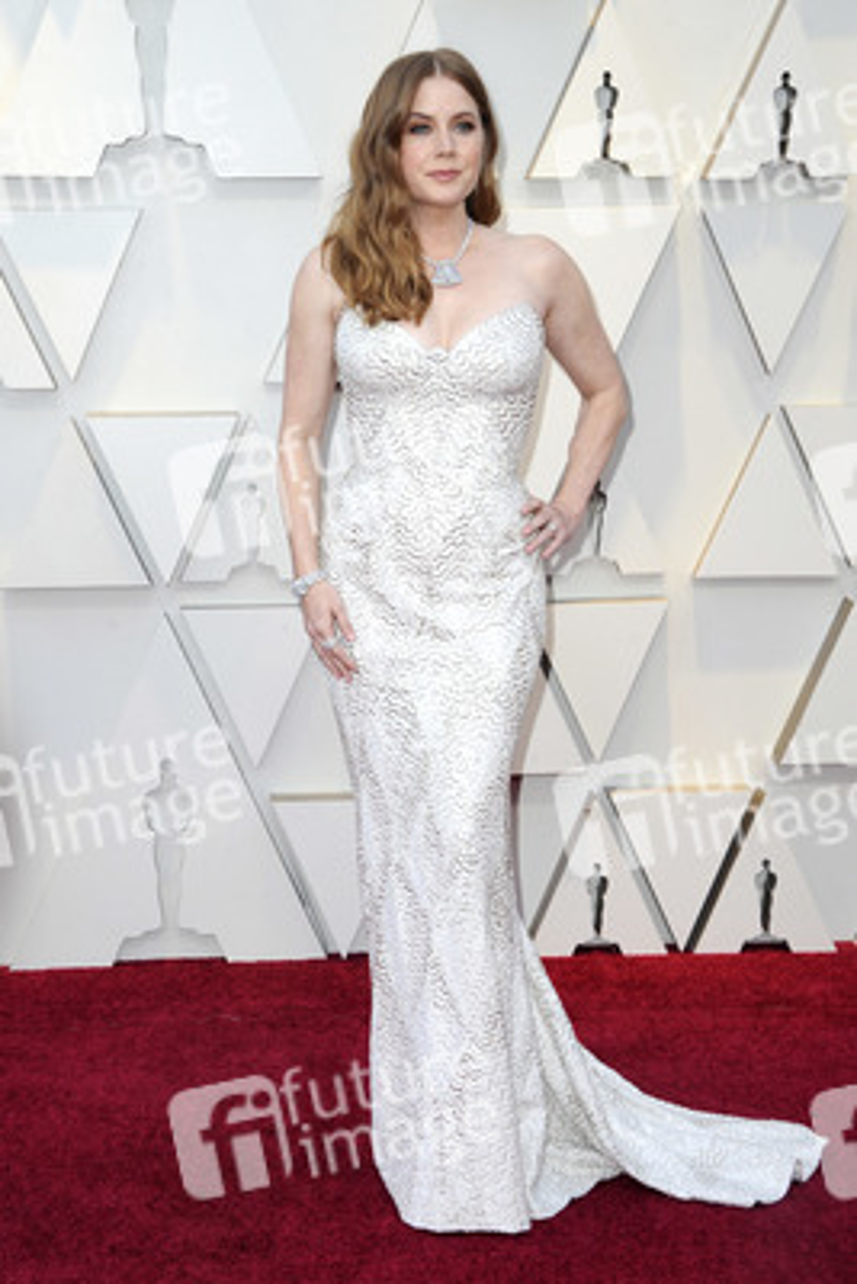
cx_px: 428
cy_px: 642
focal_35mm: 62
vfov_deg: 32.4
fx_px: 2212
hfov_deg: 21.9
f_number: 8
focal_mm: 62
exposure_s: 1/250
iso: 800
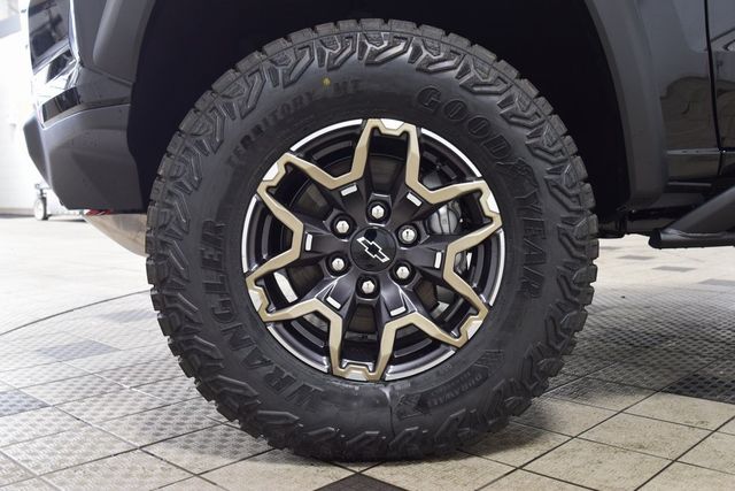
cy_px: 246
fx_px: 735
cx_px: 368
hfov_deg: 53.1
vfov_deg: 36.9
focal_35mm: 36
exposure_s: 1/15
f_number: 6.3
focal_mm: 24
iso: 1000
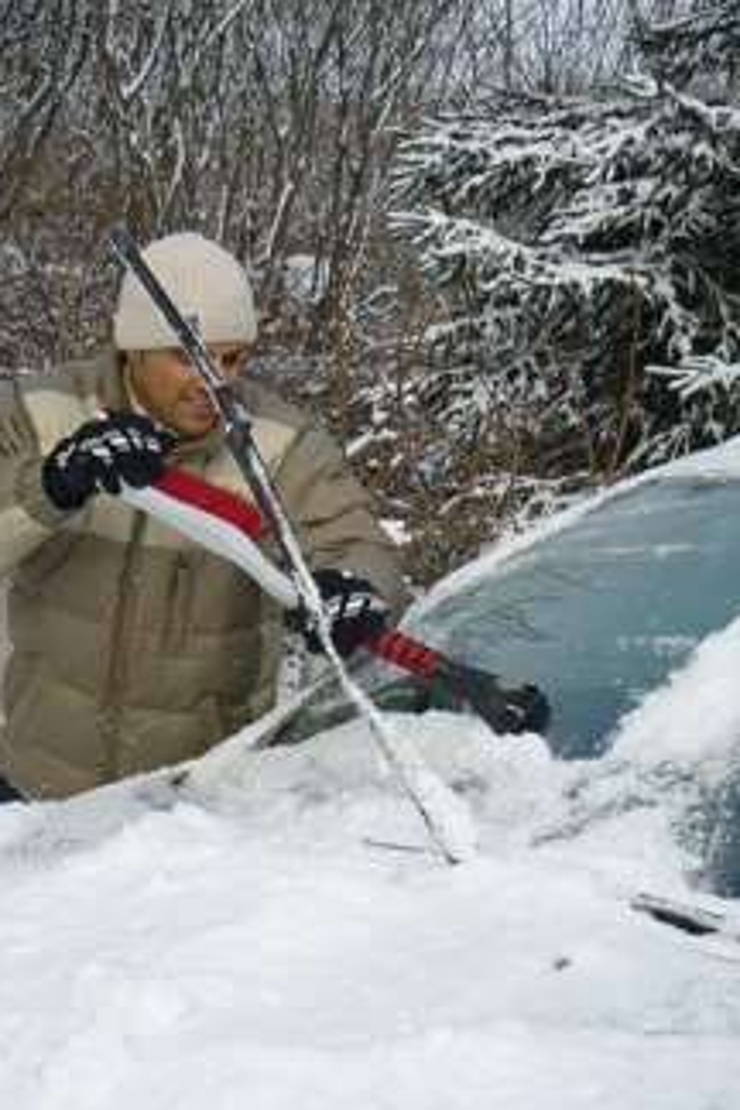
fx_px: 2220
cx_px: 356
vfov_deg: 28.1
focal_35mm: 72
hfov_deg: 18.9
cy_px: 558
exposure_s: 1/1000
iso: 80
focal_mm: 5.9
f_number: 2.9
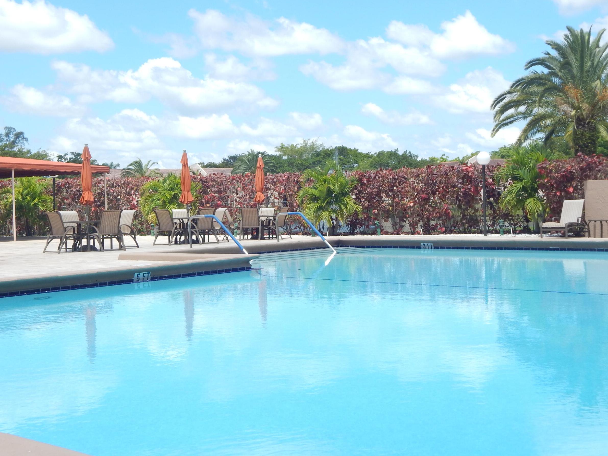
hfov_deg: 36.8
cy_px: 218
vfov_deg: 28.0
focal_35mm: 52
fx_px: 913
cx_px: 298
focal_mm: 7.7
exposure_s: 1/1500
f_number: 3.6
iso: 125
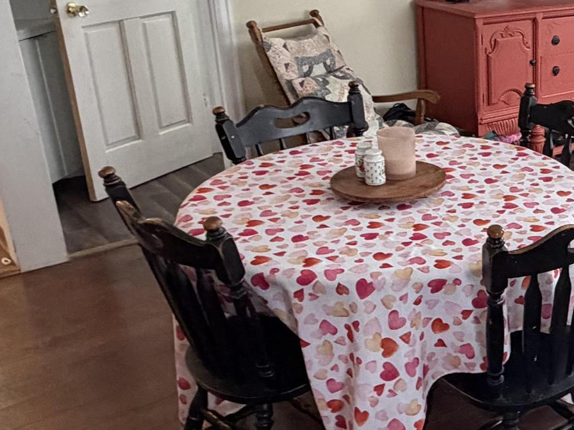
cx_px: 633
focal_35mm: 50
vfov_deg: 29.1
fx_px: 829
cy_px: 196
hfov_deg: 33.3
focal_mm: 2.22
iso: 400
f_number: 2.2
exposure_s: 1/60
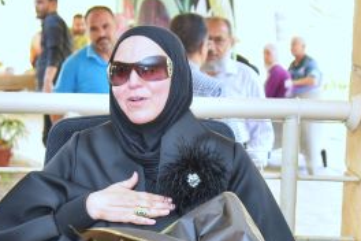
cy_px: 130
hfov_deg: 17.8
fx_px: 1153
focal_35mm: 115
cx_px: 178
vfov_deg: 11.9
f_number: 4
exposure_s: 1/160
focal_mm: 38
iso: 360
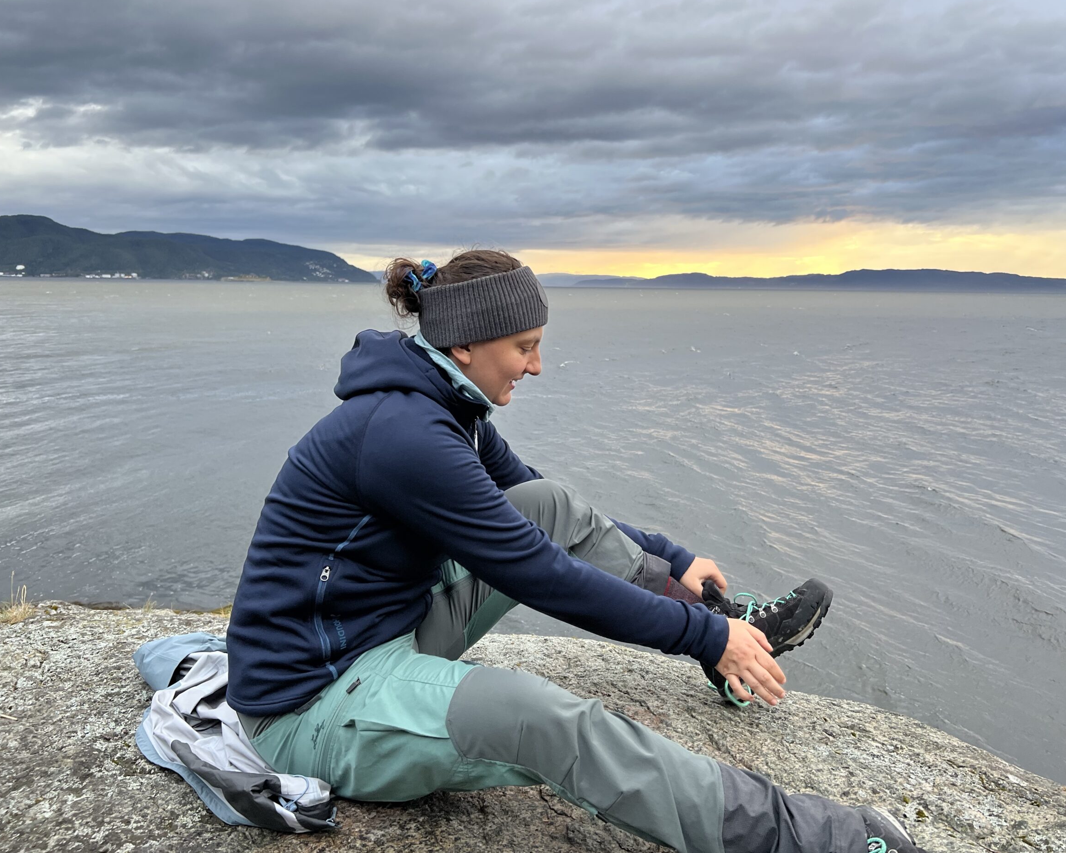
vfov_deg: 51.5
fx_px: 883
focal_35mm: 28
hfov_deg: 62.2
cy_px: 414
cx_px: 546
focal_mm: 5.7
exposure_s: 1/121
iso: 80
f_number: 1.5
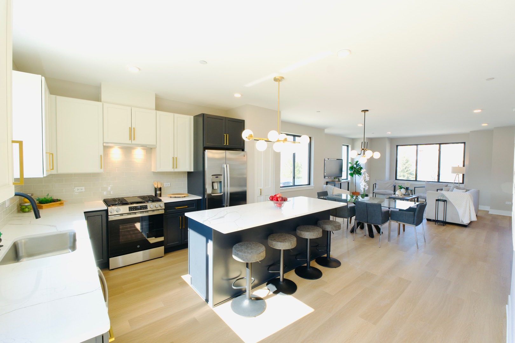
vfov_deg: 77.3
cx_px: 258
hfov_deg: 100.4
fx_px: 215
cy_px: 172
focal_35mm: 15
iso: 100
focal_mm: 10
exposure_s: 1/30
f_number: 8
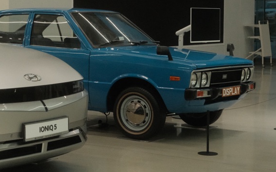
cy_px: 61
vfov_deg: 13.9
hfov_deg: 21.5
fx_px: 707
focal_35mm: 94
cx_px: 16
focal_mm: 29
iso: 3200
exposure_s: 1/125
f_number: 7.1
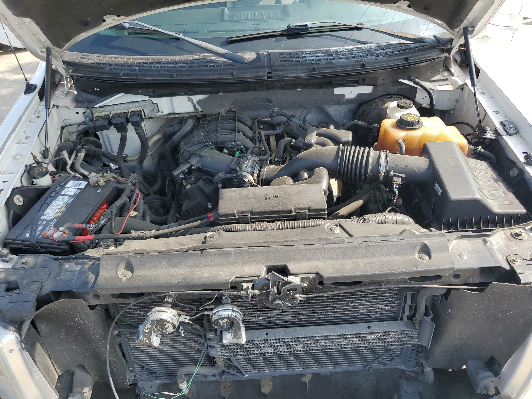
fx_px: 400
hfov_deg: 67.3
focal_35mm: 26
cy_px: 200
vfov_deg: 53.1
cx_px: 266
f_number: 1.5
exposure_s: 1/909
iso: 50
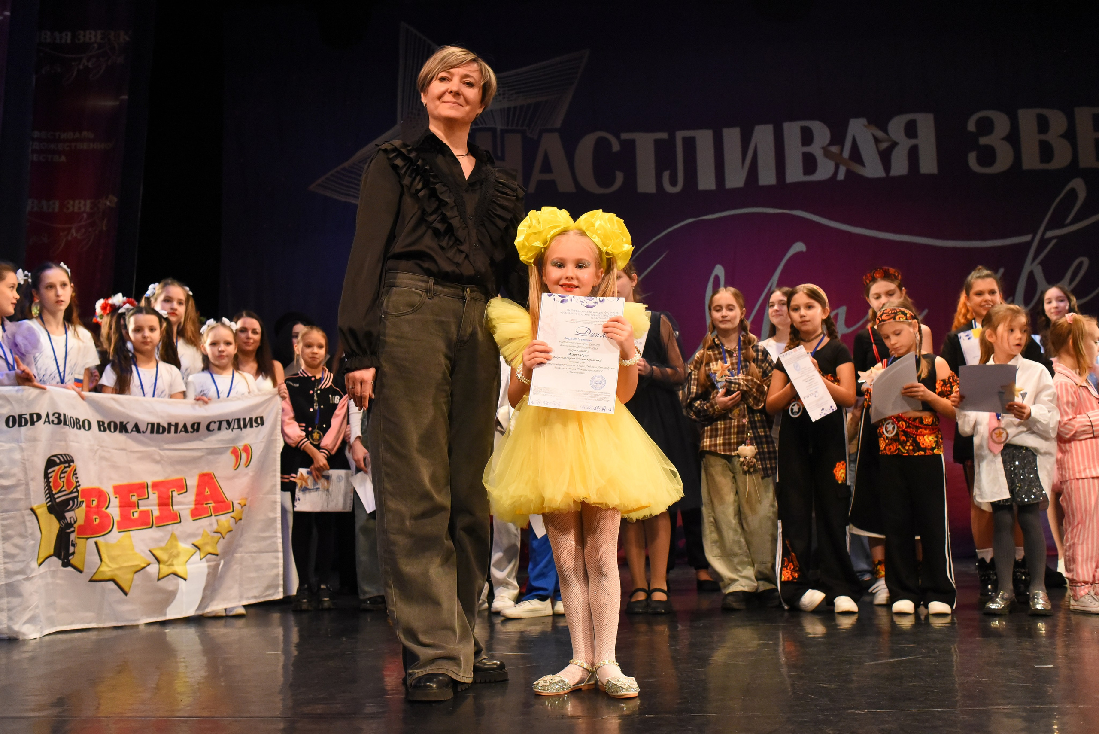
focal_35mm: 35
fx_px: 1069
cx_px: 550
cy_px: 367
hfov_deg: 54.4
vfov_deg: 37.9
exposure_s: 1/250
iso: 5000
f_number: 6.3
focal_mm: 35
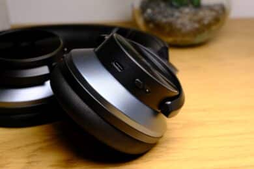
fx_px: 586
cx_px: 127
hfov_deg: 24.5
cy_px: 84
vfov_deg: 16.5
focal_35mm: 83
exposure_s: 1/80
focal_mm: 55
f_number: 8
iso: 640
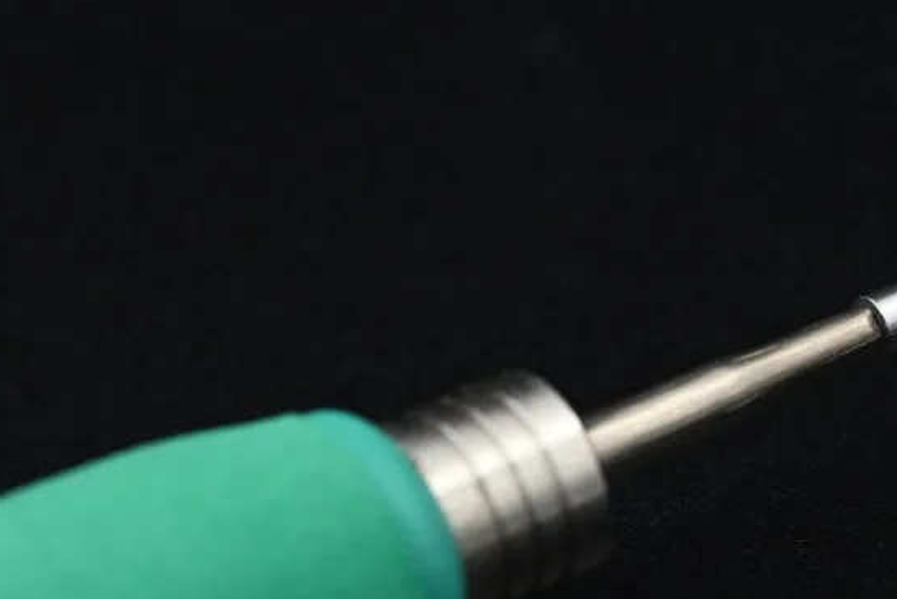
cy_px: 461
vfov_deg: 6.0
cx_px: 270
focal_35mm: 230
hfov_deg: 8.9
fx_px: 5734
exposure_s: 1/60
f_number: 8
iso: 800
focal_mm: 105
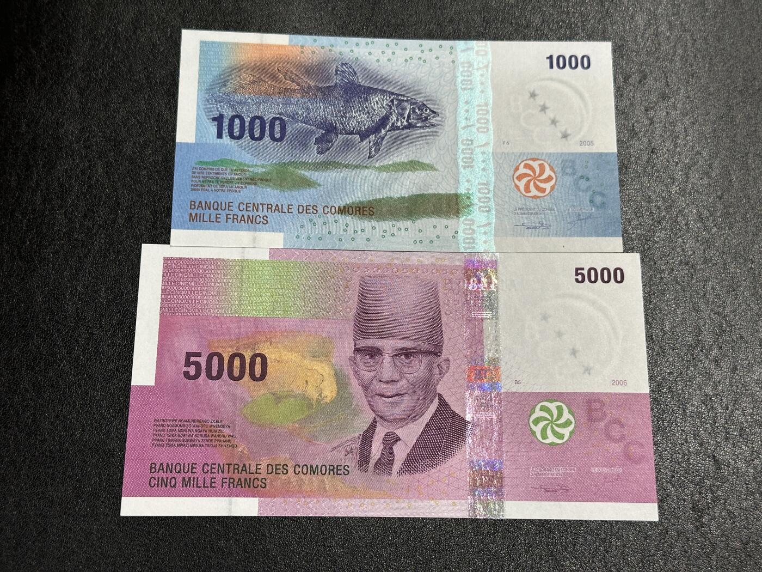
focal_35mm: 48
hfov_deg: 39.7
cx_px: 381
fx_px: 1057
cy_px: 286
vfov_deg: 30.3
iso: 80
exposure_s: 1/50
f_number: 1.78
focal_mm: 6.86
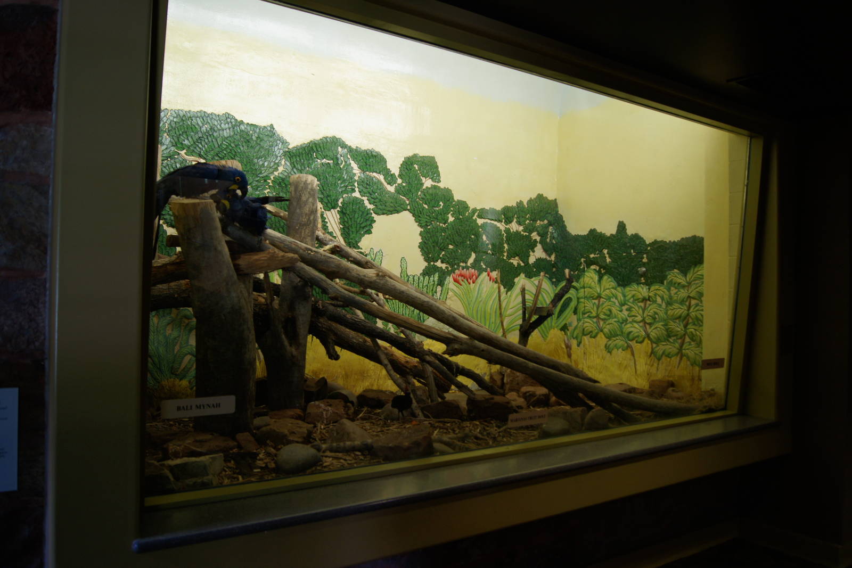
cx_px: 426
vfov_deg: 47.9
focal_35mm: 27
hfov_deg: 67.4
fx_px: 639
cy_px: 284
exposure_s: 1/40
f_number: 4
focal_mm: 18
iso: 200
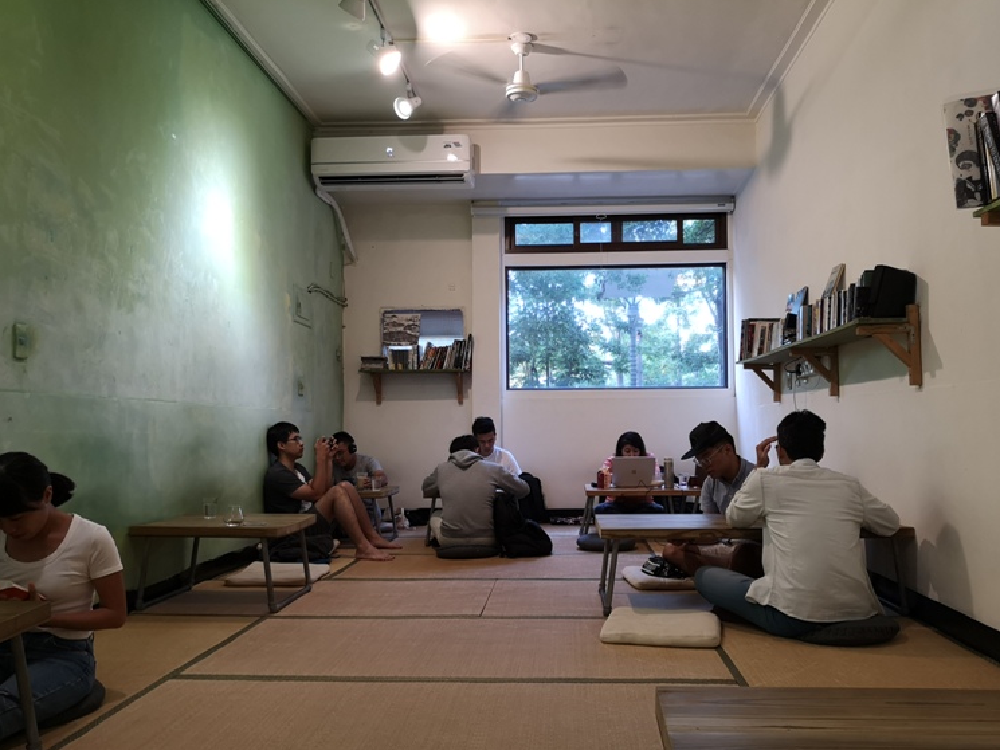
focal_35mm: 29
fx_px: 838
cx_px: 529
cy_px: 396
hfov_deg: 61.6
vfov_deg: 48.2
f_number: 1.8
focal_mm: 3.95
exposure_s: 1/33.3
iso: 160
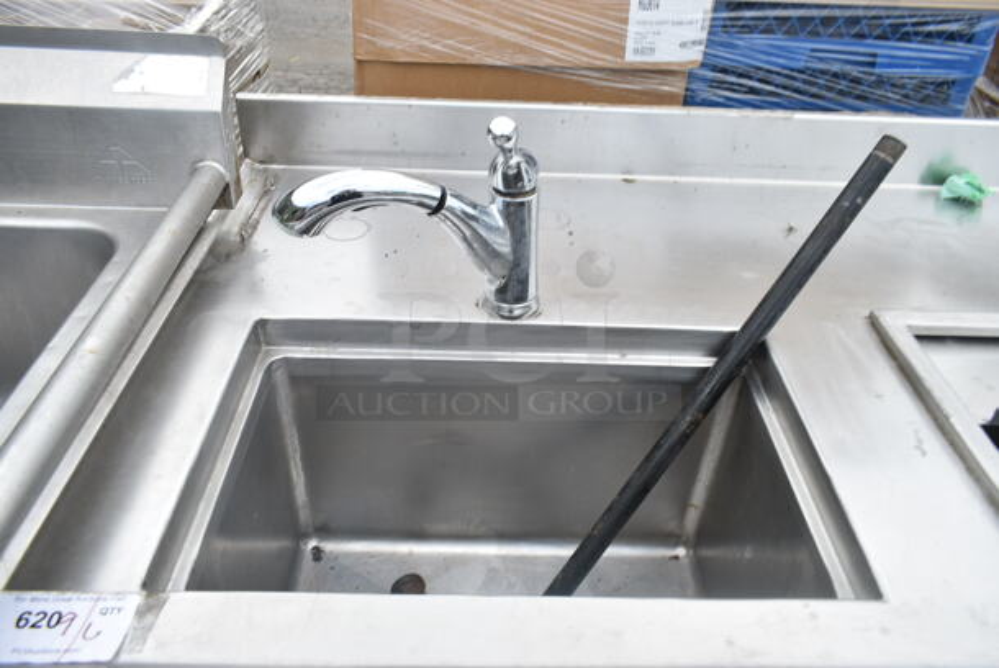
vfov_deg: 48.0
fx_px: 750
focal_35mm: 27
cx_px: 500
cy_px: 334
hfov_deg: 67.3
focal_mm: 18
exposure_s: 1/125
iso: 100
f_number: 5.6
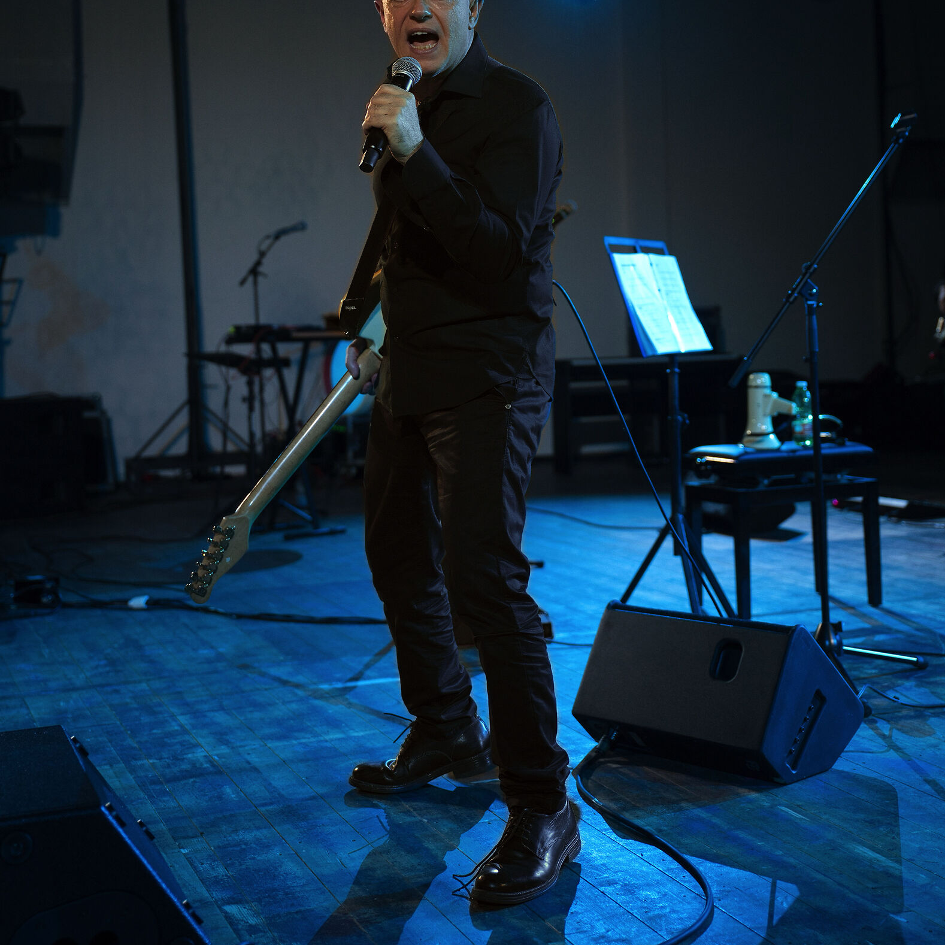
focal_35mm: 53
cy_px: 292
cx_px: 474
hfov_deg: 32.2
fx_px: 1637
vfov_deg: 31.9
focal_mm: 41
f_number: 2.8
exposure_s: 1/202
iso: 1400
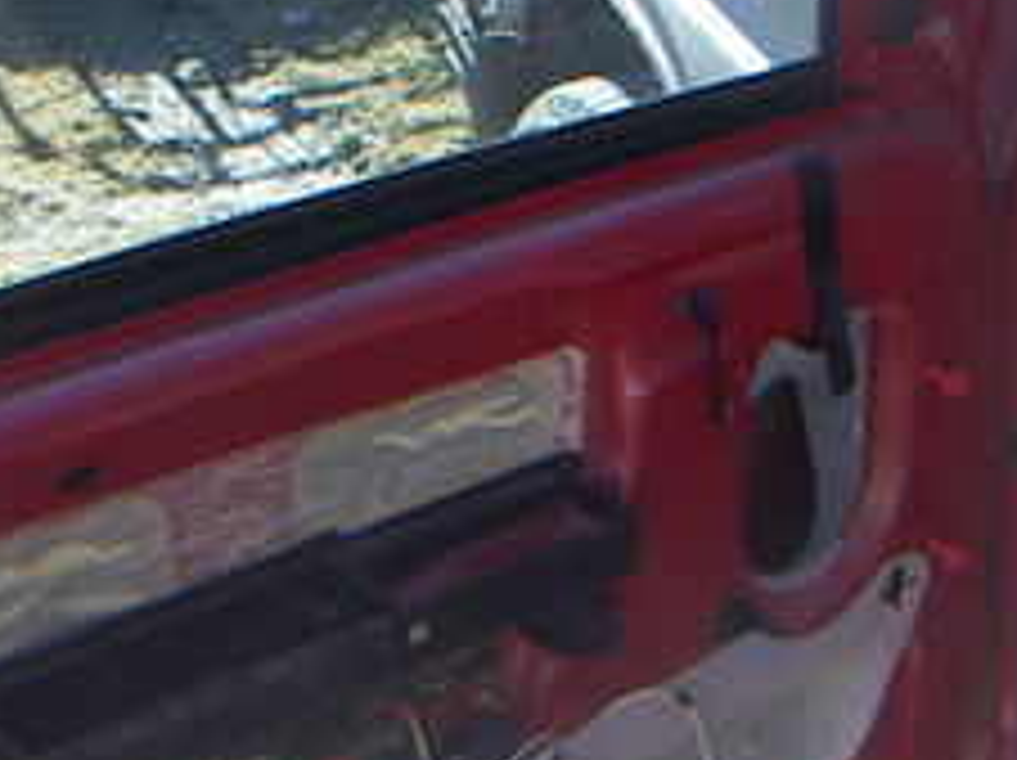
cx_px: 626
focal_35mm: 102
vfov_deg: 14.4
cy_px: 648
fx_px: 2994
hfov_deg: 19.3
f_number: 2.8
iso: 50
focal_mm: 4.7
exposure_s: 1/250
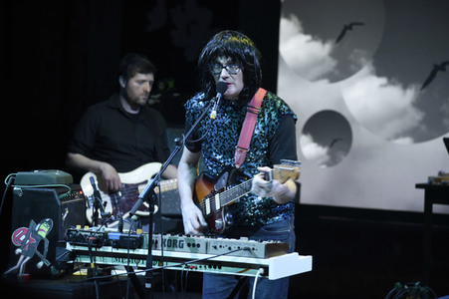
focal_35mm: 120
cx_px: 224
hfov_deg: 17.1
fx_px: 1496
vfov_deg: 11.4
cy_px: 150
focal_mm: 120
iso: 1600
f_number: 4
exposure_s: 1/50
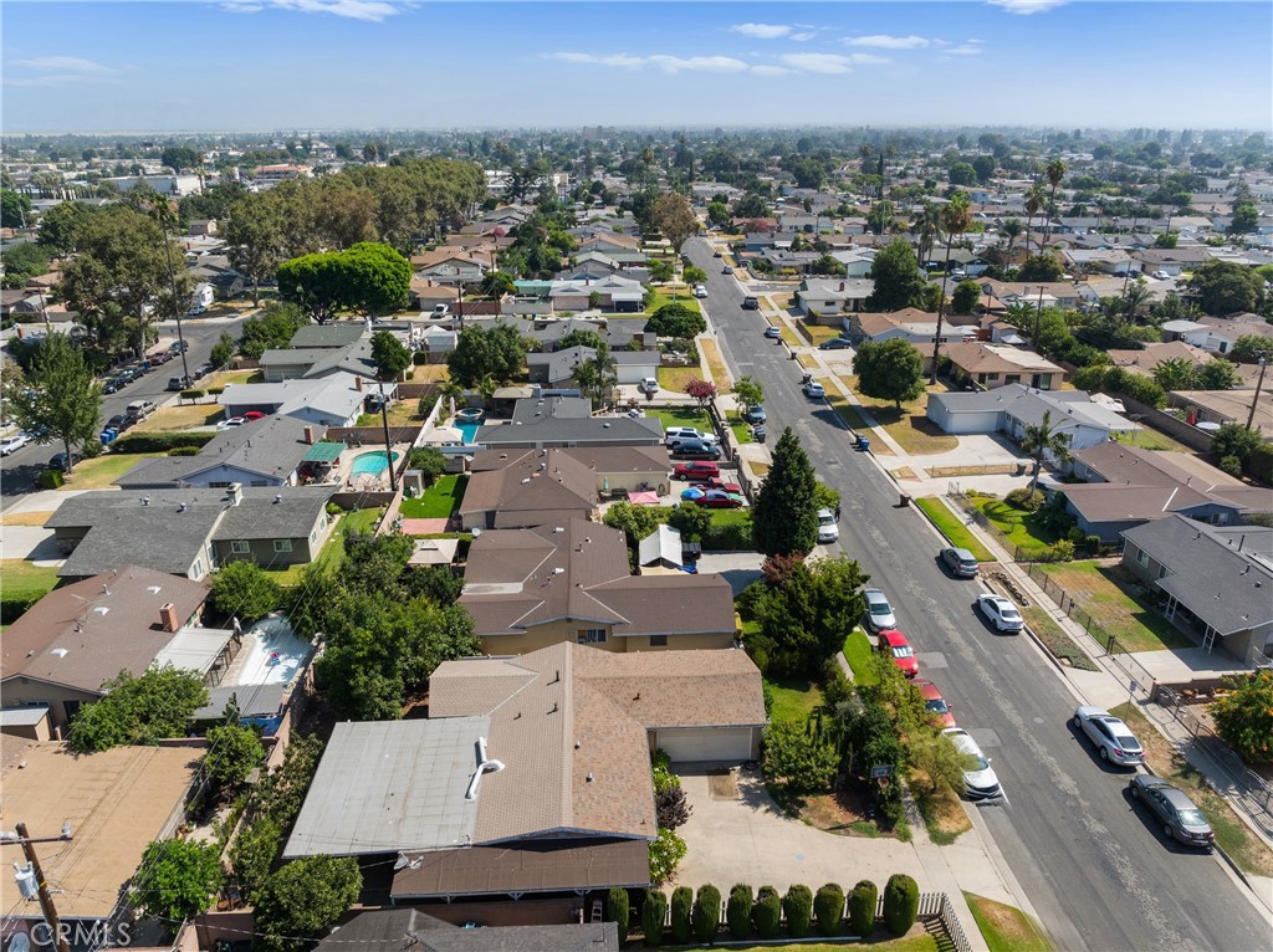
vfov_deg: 56.7
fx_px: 882
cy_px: 476
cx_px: 636
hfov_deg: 71.6
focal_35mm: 24
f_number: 7.1
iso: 100
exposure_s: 1/400
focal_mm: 12.29
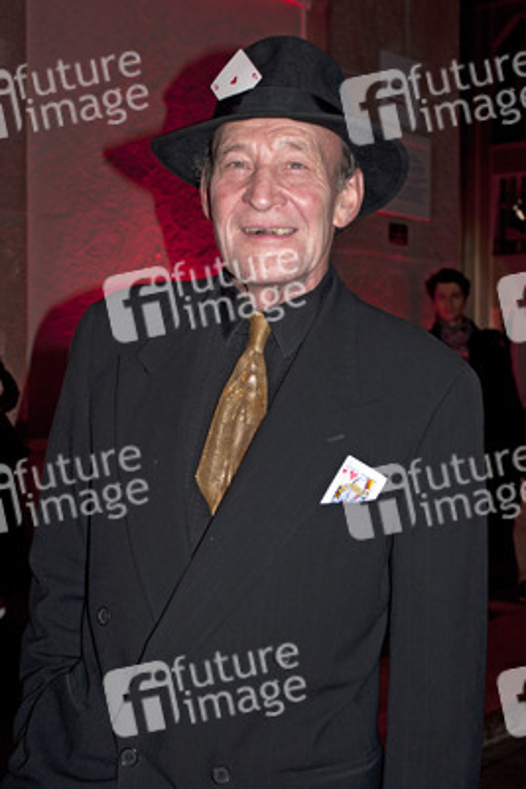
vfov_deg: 35.0
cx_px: 263
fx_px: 1248
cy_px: 394
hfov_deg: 23.8
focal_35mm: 57
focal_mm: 38
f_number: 5
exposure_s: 1/20
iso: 200
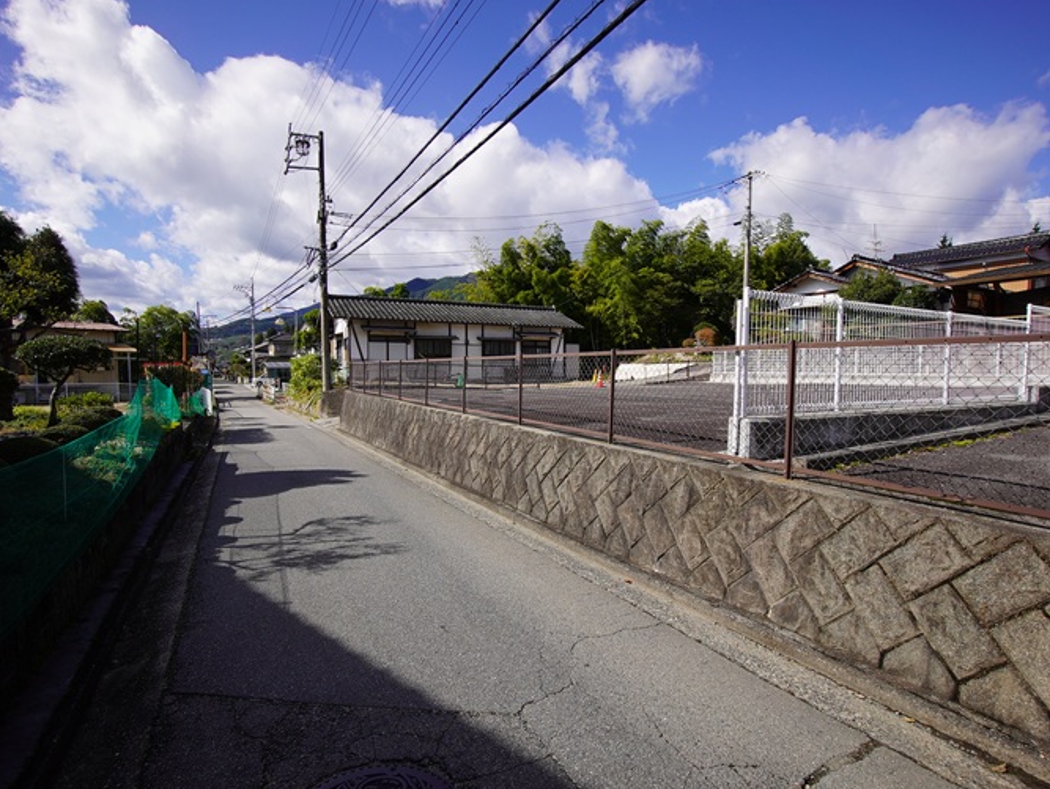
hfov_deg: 91.0
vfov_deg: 74.8
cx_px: 527
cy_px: 409
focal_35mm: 17
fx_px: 516
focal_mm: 10
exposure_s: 1/160
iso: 100
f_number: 10
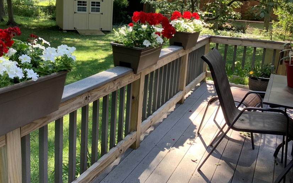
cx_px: 119
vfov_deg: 31.0
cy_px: 61
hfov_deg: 48.0
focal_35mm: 41
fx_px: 327
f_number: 2.4
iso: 40
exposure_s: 1/120
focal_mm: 3.3
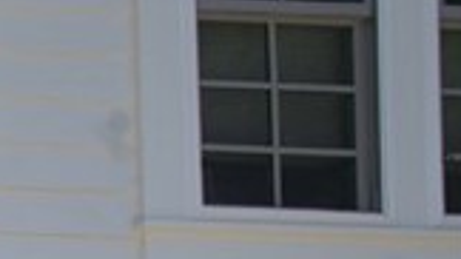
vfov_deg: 7.8
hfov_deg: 10.6
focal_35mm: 126
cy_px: 877
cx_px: -987
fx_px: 1540
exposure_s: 1/400
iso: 800
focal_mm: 19
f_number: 10
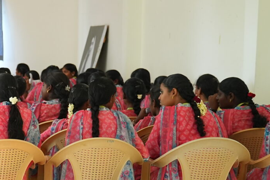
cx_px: -152
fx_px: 780
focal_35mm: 104
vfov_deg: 13.1
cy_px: 150
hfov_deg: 17.4
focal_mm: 28
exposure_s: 1/100
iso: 1250
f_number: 2.8
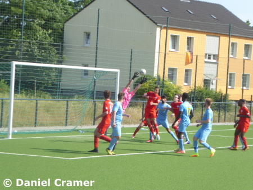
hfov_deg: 13.8
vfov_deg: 10.4
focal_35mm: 143
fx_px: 1046
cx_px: 126
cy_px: 95
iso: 80
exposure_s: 1/200
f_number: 5.4
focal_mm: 25.6
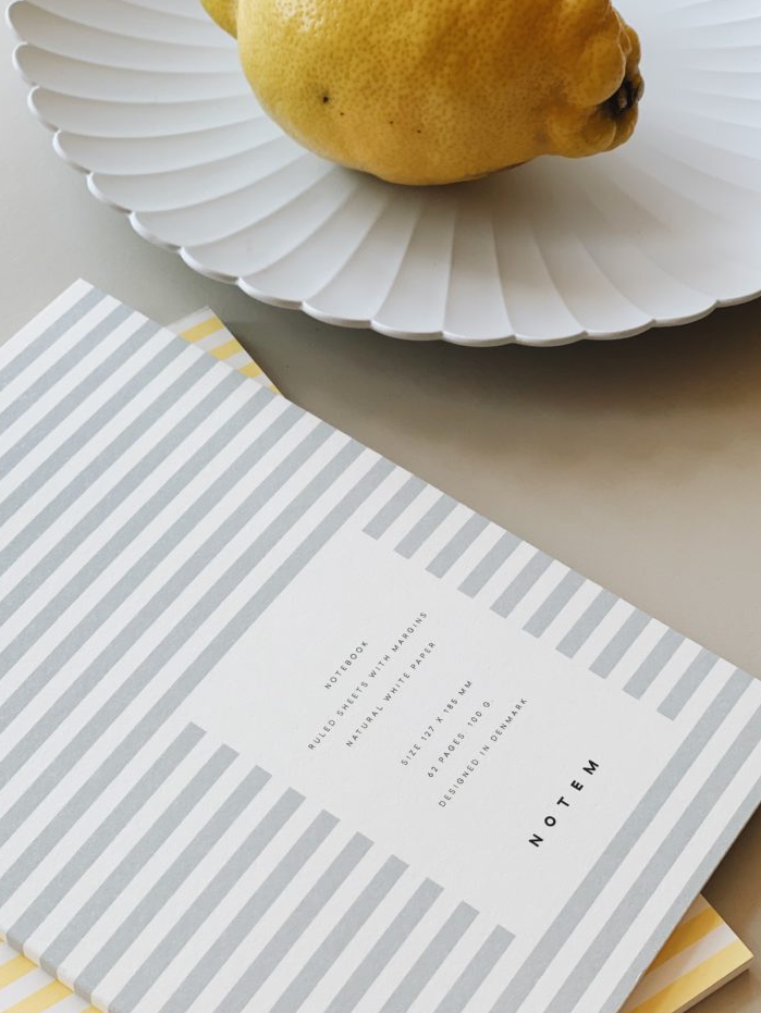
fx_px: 1963
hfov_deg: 21.9
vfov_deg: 28.9
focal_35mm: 67
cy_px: 584
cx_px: 344
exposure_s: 1/122
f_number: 2.4
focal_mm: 6
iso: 16
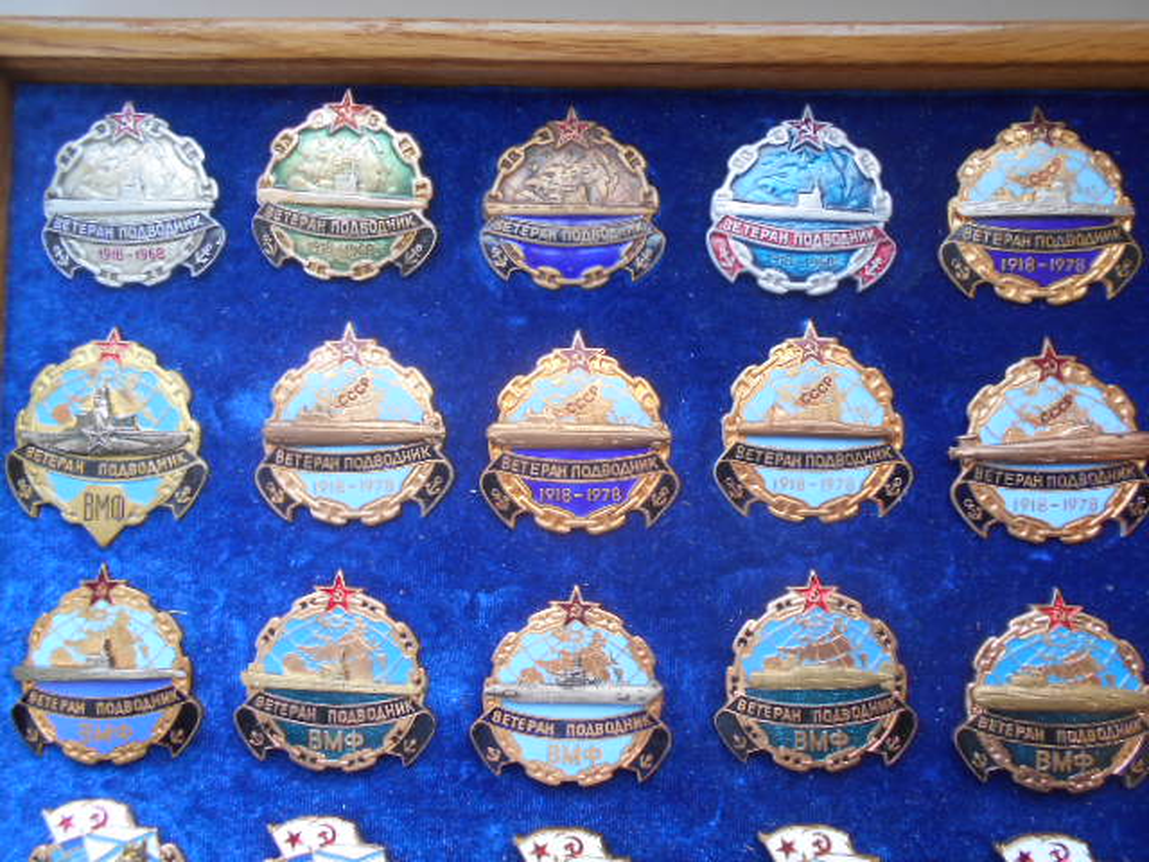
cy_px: 431
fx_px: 863
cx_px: 574
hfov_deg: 67.3
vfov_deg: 53.1
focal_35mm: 26
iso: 80
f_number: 3.2
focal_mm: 4.6
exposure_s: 1/30
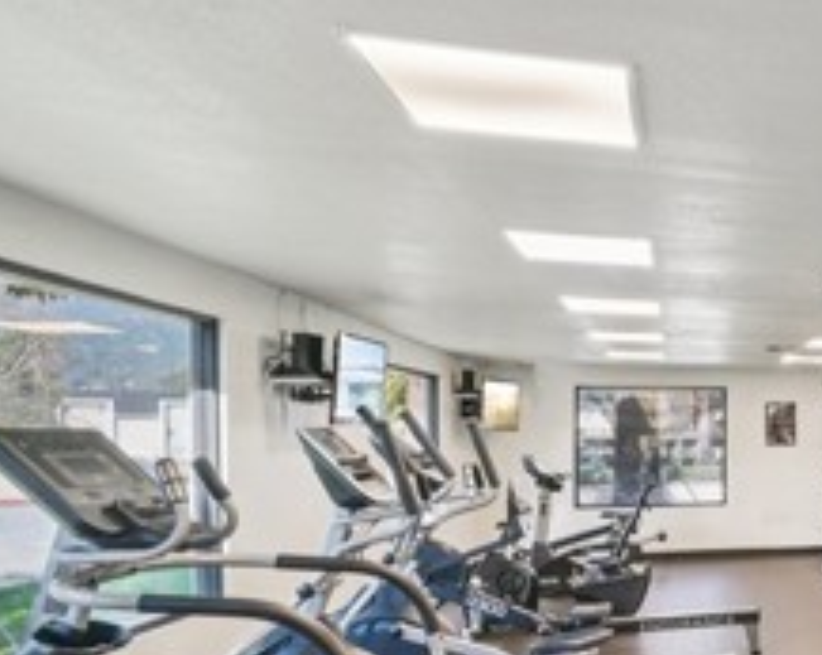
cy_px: 435
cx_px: 992
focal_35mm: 36
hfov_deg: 37.6
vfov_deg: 40.6
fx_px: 875
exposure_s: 1/15
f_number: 9
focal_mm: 13
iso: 400
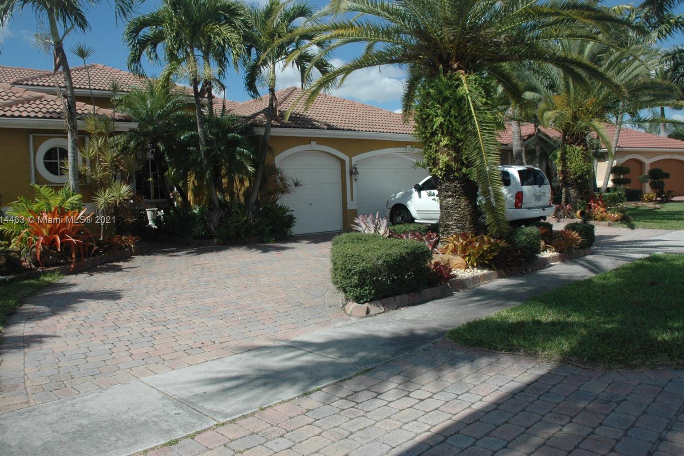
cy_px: 221
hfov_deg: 65.5
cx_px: 329
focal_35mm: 28
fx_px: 532
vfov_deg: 46.4
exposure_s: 1/500
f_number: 11
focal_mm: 18
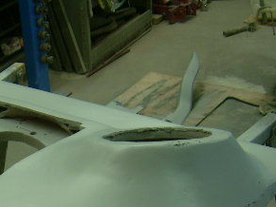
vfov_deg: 18.6
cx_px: 14
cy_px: 206
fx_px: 614
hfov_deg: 24.4
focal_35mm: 77
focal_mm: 5.95
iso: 50
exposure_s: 1/54
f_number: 2.8
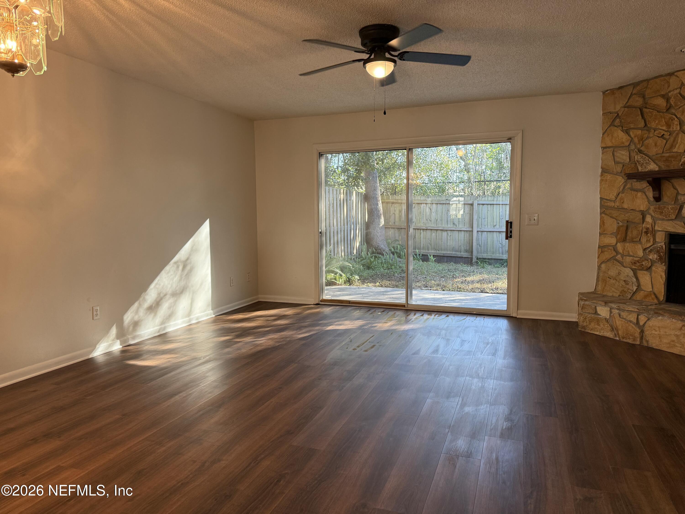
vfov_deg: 56.8
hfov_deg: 71.6
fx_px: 475
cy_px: 257
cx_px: 342
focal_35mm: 24
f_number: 1.78
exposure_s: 1/120
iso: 160
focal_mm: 6.76
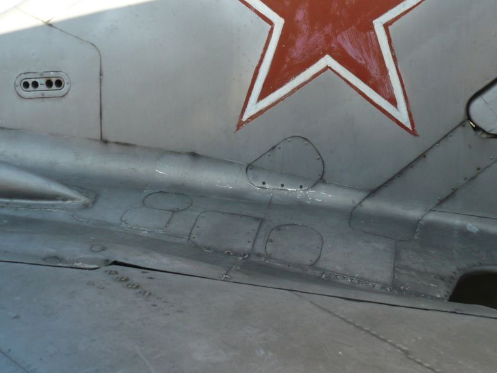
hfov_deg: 40.2
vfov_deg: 30.8
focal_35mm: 47
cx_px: 306
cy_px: 147
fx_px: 675
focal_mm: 5.8
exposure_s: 1/320
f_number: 2.8
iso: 100
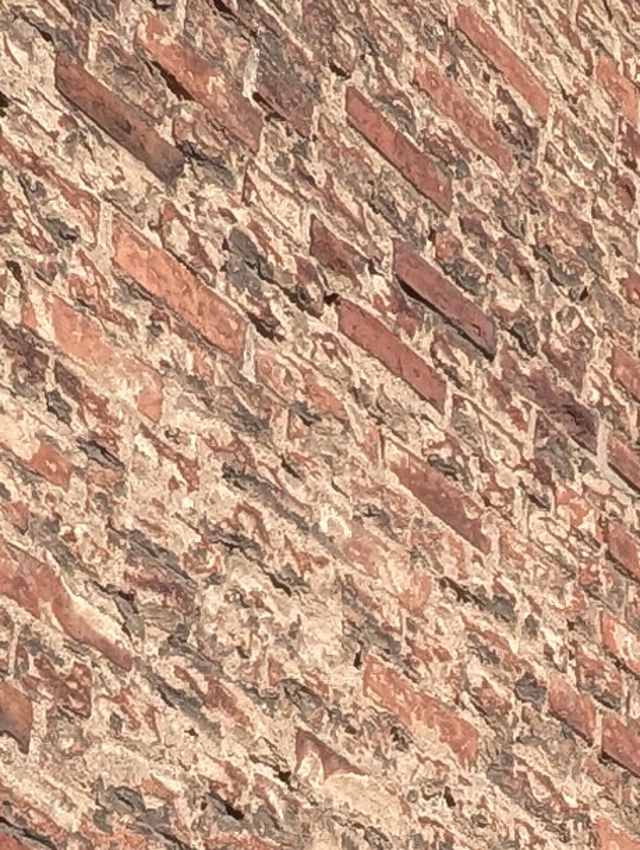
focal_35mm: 107
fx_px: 2632
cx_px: 806
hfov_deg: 13.4
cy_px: 1370
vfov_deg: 16.3
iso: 51
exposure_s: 1/2020
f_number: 2.2
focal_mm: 2.35
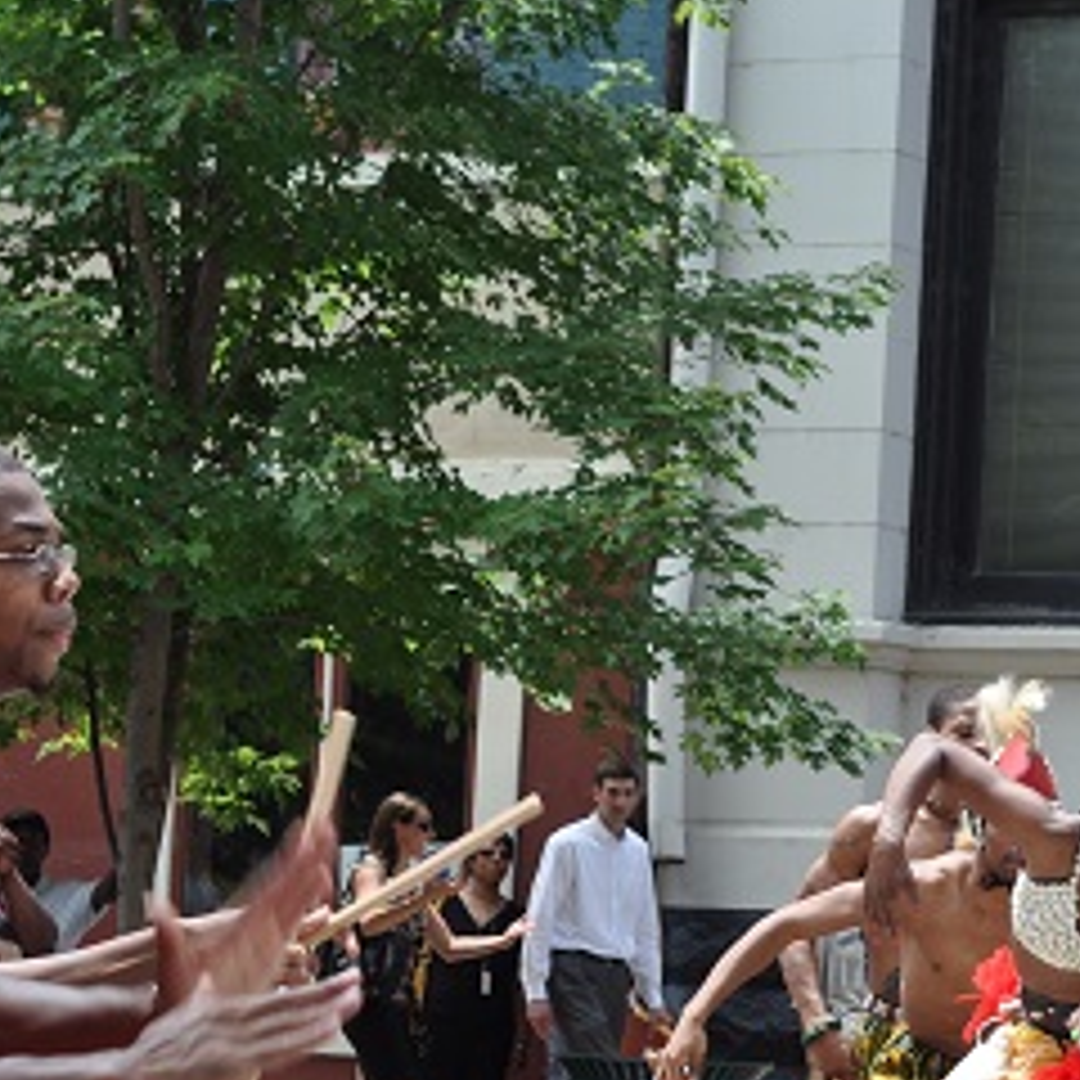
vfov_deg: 11.3
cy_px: 781
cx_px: 990
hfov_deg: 11.3
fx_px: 5436
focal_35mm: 154
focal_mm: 50
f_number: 7.1
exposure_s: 1/200
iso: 200
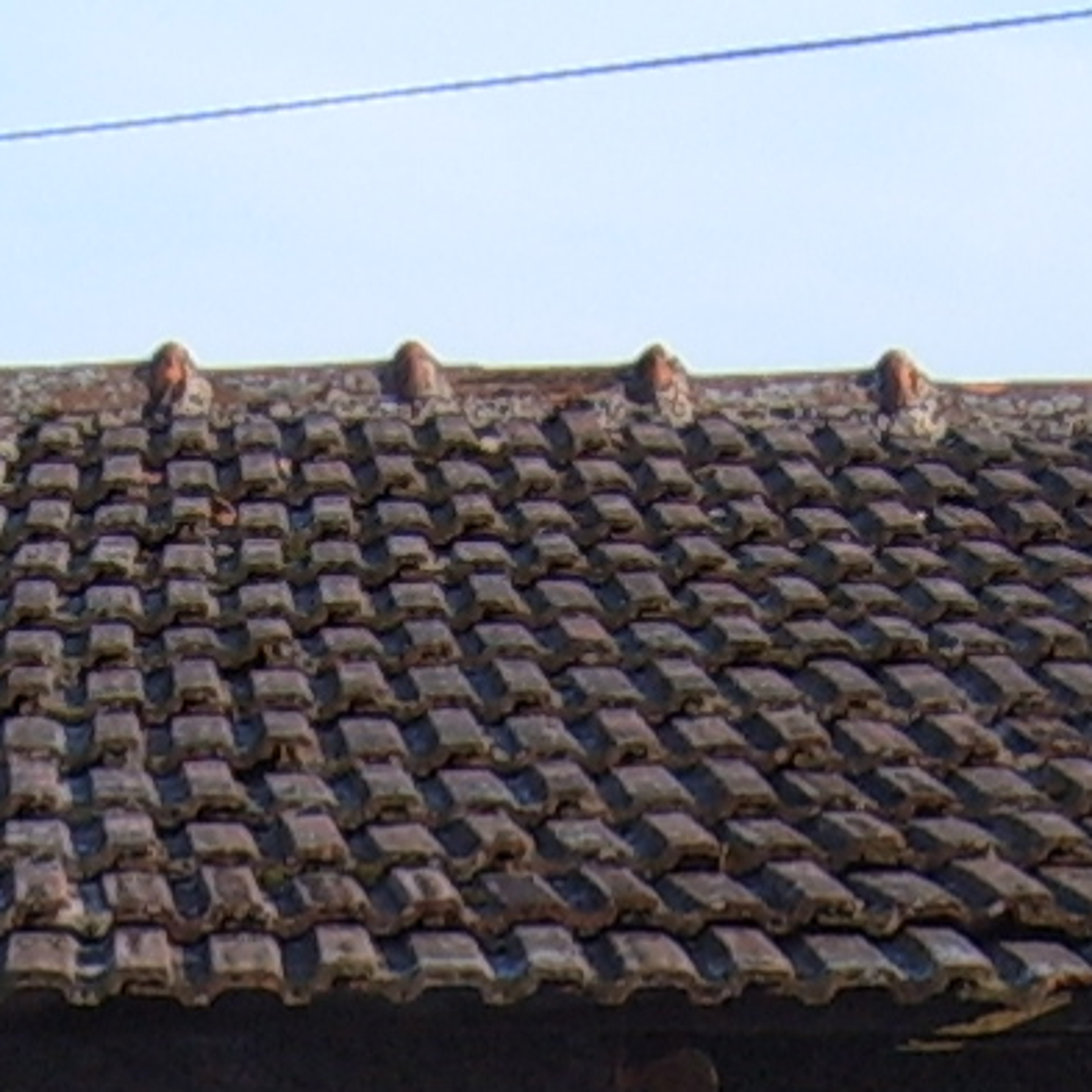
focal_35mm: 189
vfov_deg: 8.7
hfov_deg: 9.2
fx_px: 6745
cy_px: 2312
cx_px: 283
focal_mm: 6.2
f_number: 6
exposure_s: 1/125
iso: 63
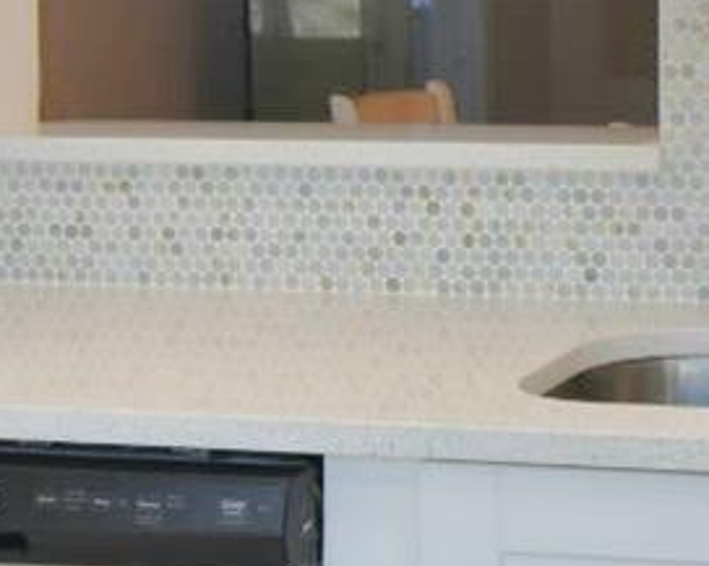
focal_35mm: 95
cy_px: 94
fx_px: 1999
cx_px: 779
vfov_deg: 16.0
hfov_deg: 19.3
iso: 400
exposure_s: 1/125
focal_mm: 11.5
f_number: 5.6
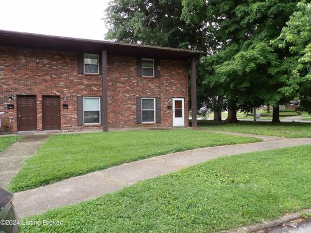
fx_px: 216
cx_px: 156
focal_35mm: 24
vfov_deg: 56.8
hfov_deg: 71.6
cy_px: 116
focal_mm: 4.3
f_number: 3.2
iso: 100
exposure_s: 1/251
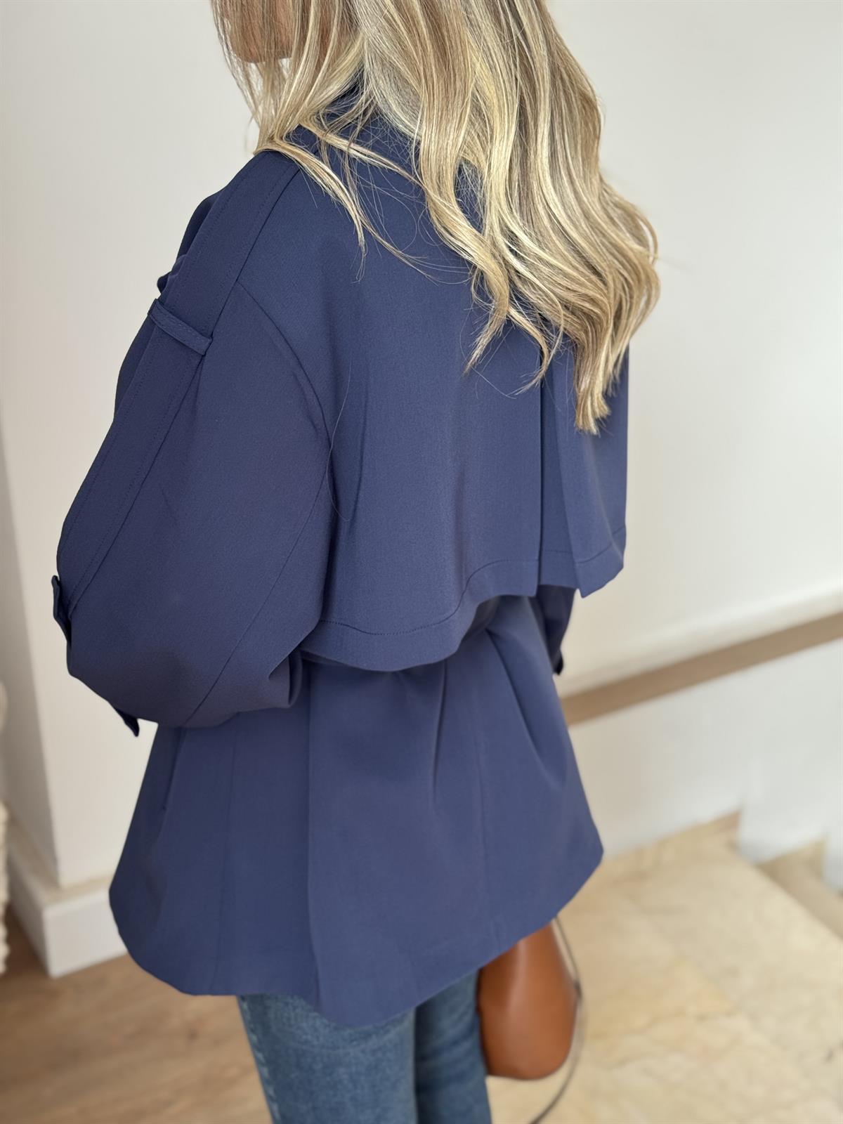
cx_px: 422
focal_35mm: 48
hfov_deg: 30.3
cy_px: 562
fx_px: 1559
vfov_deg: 39.7
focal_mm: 6.76
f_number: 1.78
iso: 100
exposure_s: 1/111
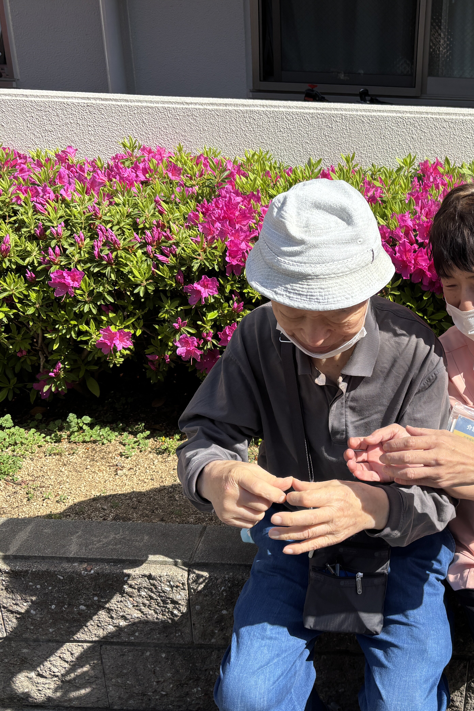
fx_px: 731
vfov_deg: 51.9
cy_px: 356
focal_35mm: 37
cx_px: 391
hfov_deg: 34.6
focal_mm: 5.96
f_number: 1.6
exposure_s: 1/2933
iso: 50
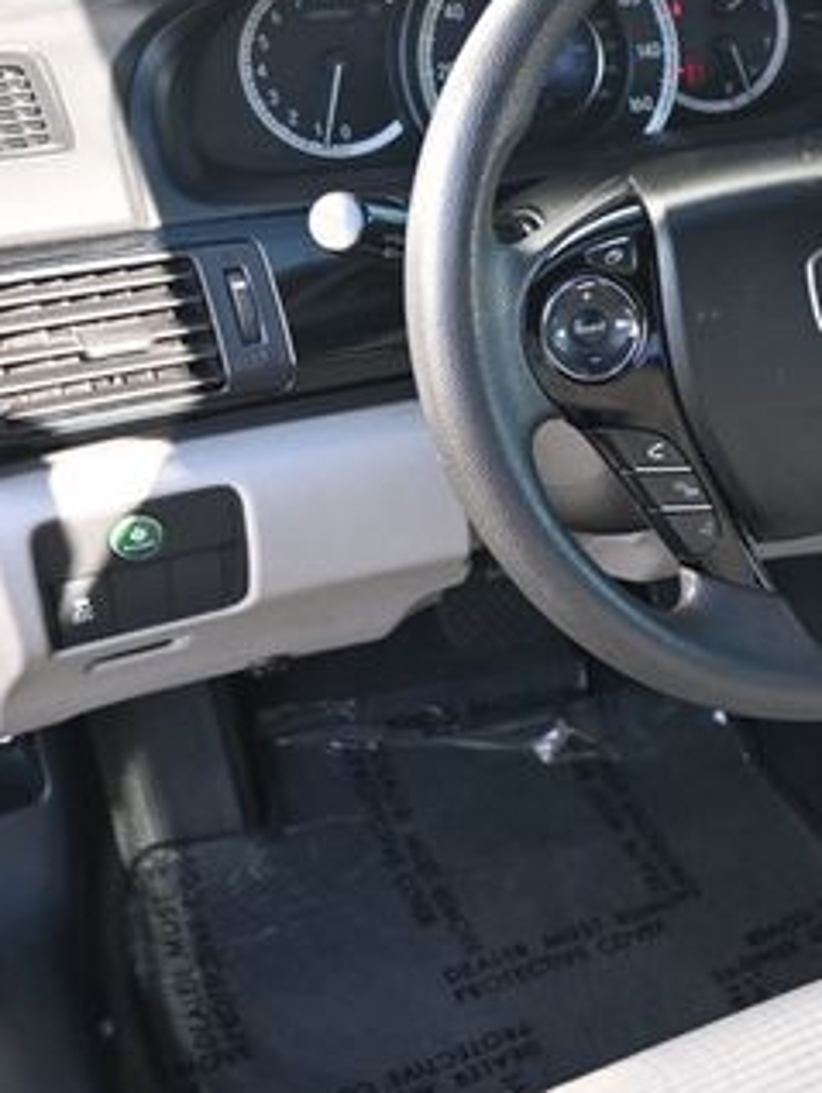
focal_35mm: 59
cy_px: 467
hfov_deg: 22.9
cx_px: 960
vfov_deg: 32.4
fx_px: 1880
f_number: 3.8
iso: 450
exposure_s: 1/125
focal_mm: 20.5
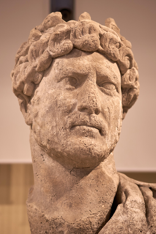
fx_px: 533
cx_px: 78
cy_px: 117
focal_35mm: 82
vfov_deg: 24.8
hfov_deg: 16.7
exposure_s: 1/30
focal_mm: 55
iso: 100
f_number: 1.8
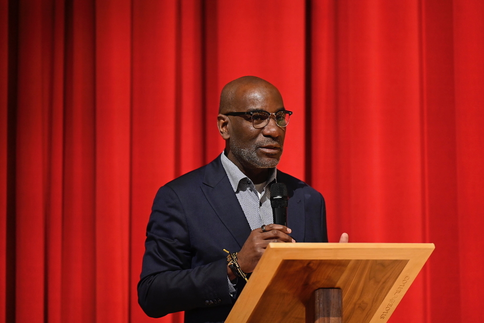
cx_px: 242
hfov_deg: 10.3
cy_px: 162
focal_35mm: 200
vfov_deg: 6.9
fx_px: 2689
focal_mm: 200
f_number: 2.8
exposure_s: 1/250
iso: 3200
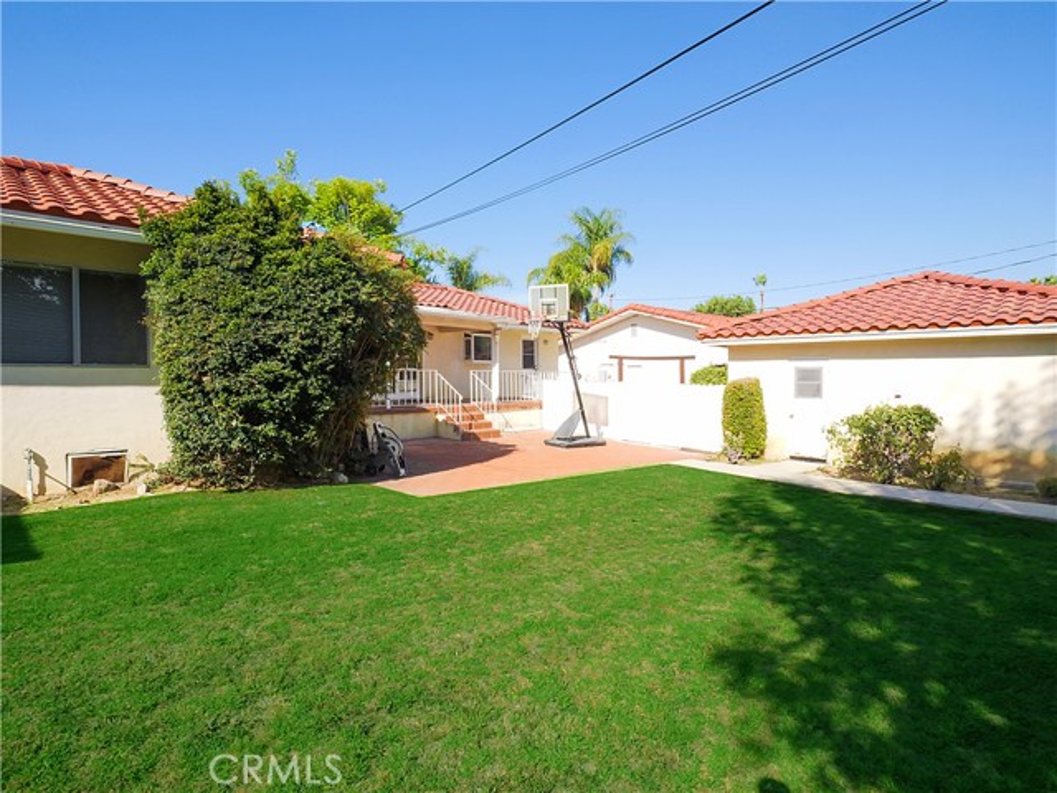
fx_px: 550
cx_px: 528
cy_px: 396
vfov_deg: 71.6
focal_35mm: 18
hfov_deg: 87.8
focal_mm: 9
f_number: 14
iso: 250
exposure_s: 1/100
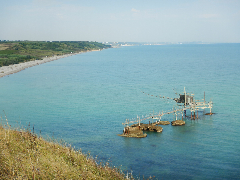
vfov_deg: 28.0
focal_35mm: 52
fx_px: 361
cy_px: 90
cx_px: 120
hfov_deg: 36.8
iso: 125
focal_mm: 9.2
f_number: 4.3
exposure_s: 1/640
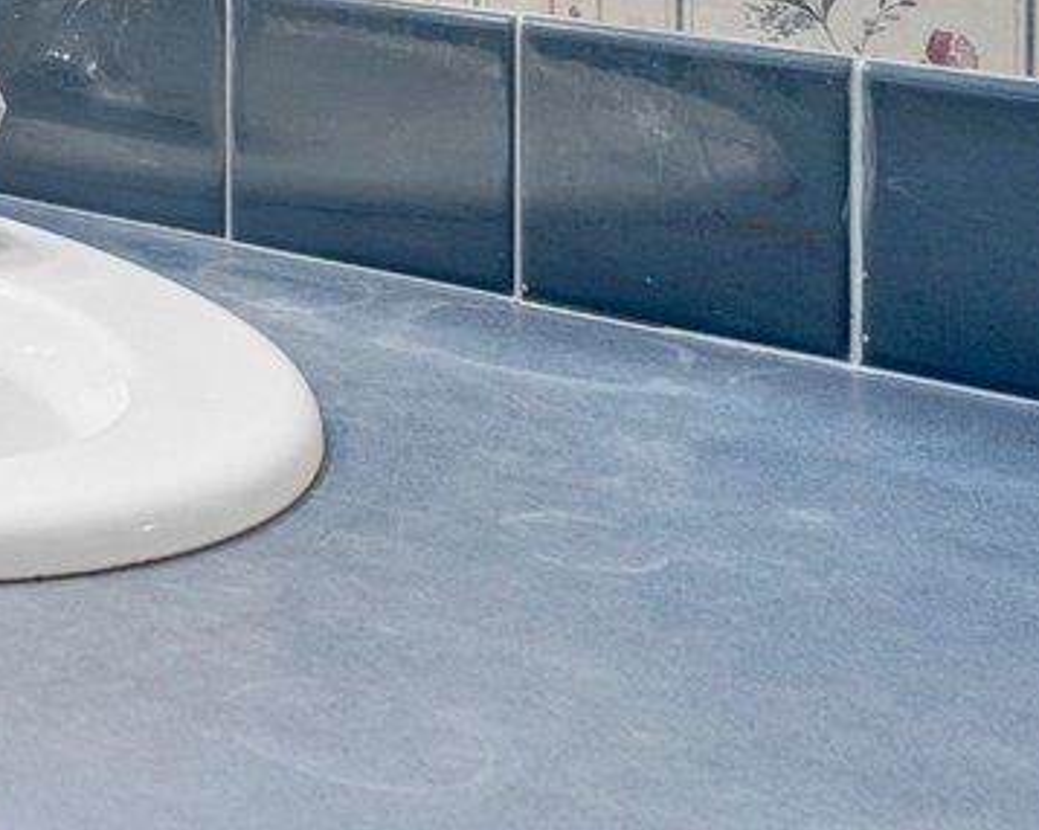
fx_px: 2726
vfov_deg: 15.5
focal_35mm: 89
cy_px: -530
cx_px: -1100
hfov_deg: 16.1
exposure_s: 1/25
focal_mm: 16.5
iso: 1000
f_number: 8
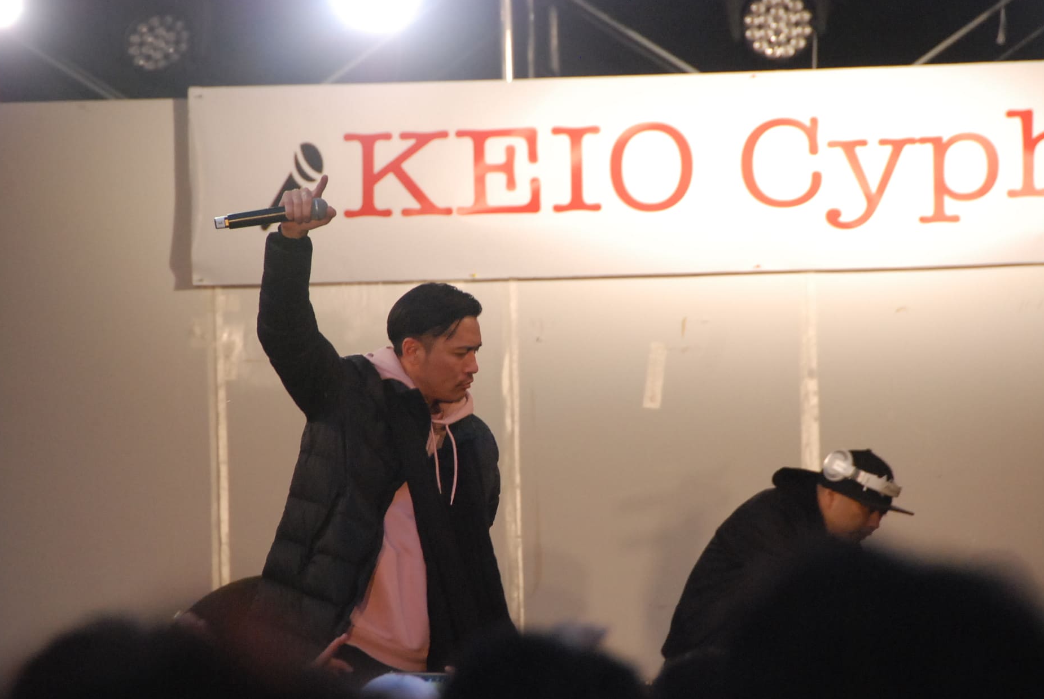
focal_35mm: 314
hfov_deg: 6.6
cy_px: 363
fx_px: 9116
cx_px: 532
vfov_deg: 4.4
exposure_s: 1/200
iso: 1600
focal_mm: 200
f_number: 5.6
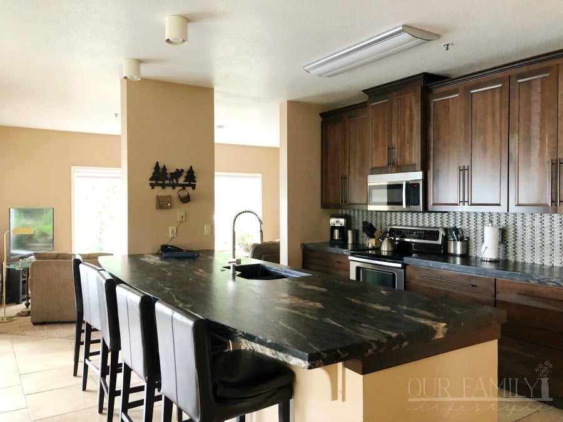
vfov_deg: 49.7
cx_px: 282
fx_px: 455
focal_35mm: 28
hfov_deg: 63.4
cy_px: 211
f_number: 1.8
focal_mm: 3.99
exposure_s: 1/10
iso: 100
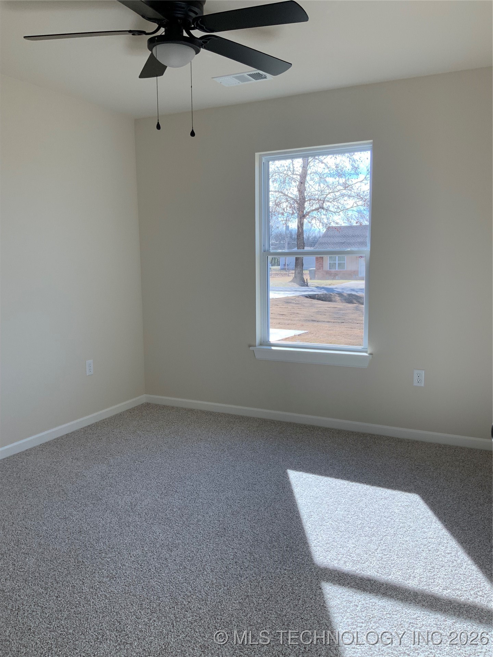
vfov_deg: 61.7
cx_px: 246
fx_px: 551
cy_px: 328
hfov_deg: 48.2
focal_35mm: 29
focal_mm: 3
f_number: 1.8
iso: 16
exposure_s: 1/274
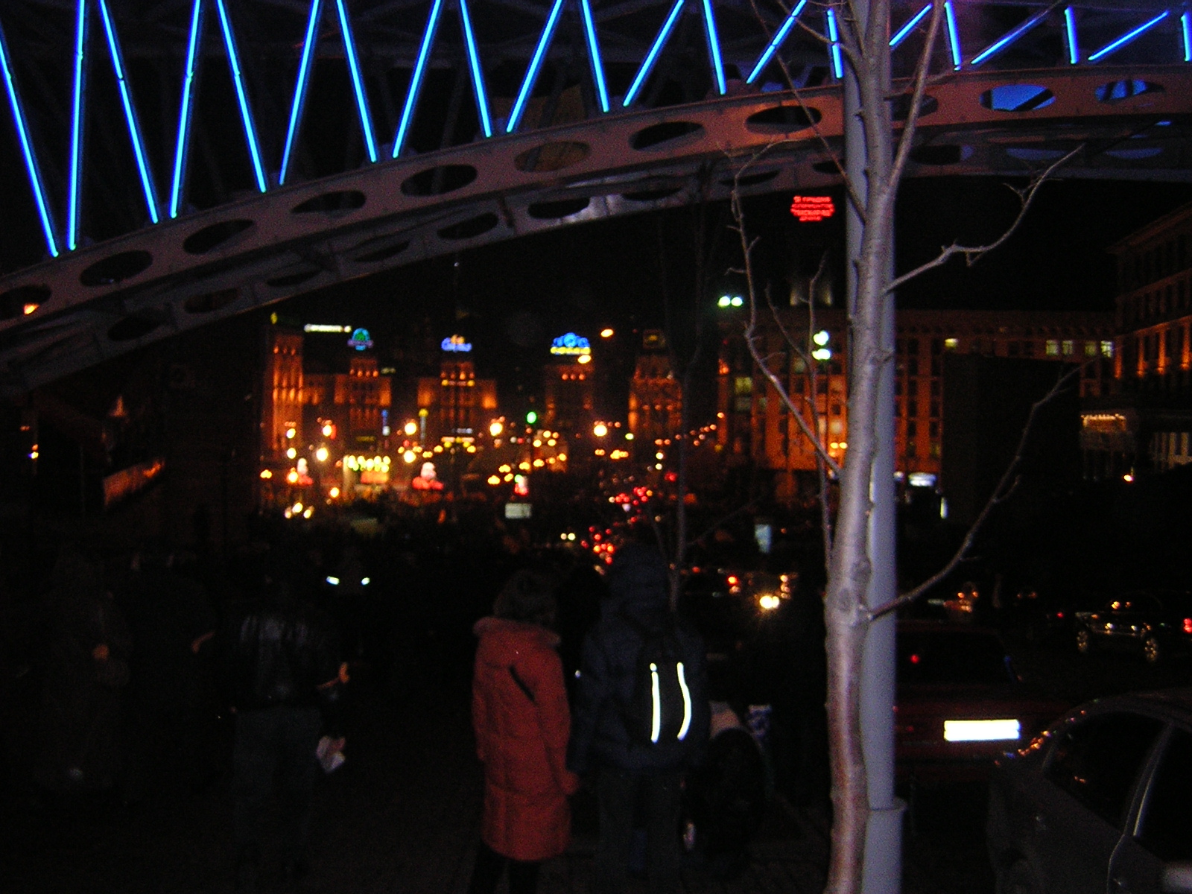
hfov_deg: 51.4
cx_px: 596
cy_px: 447
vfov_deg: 39.7
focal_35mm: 36
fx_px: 1240
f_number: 2.6
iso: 400
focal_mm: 4.7
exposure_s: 1/60.1
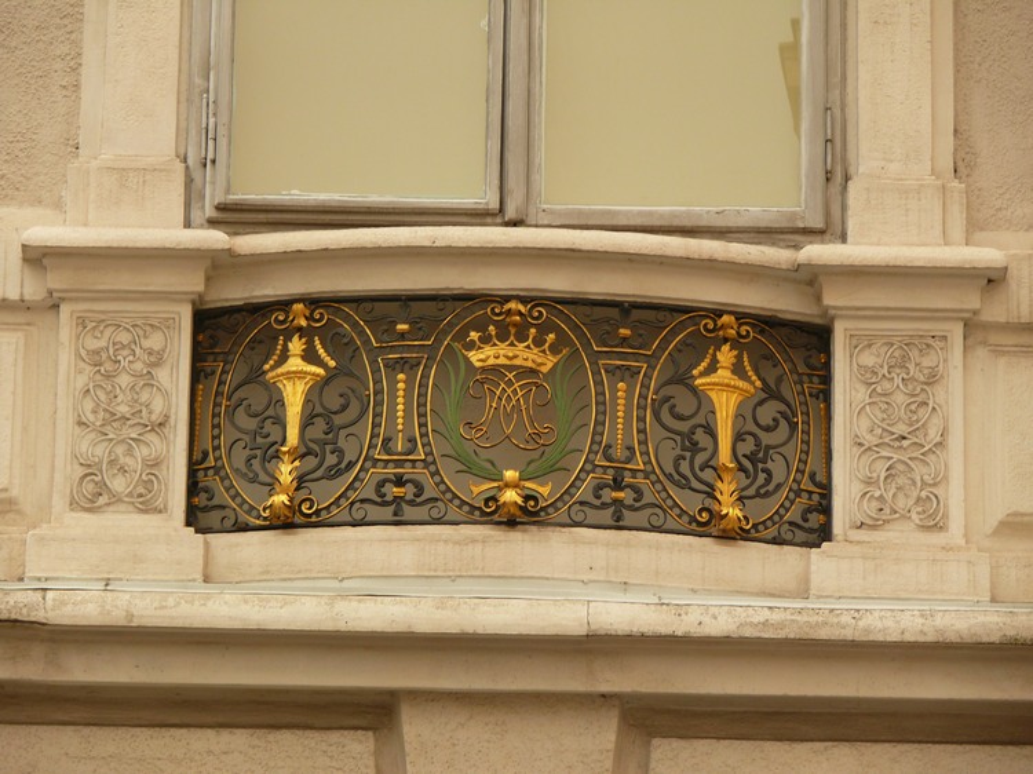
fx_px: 6265
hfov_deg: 9.4
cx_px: 516
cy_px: 387
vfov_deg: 7.1
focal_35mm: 210
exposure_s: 1/160
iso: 100
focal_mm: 44.3
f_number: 4
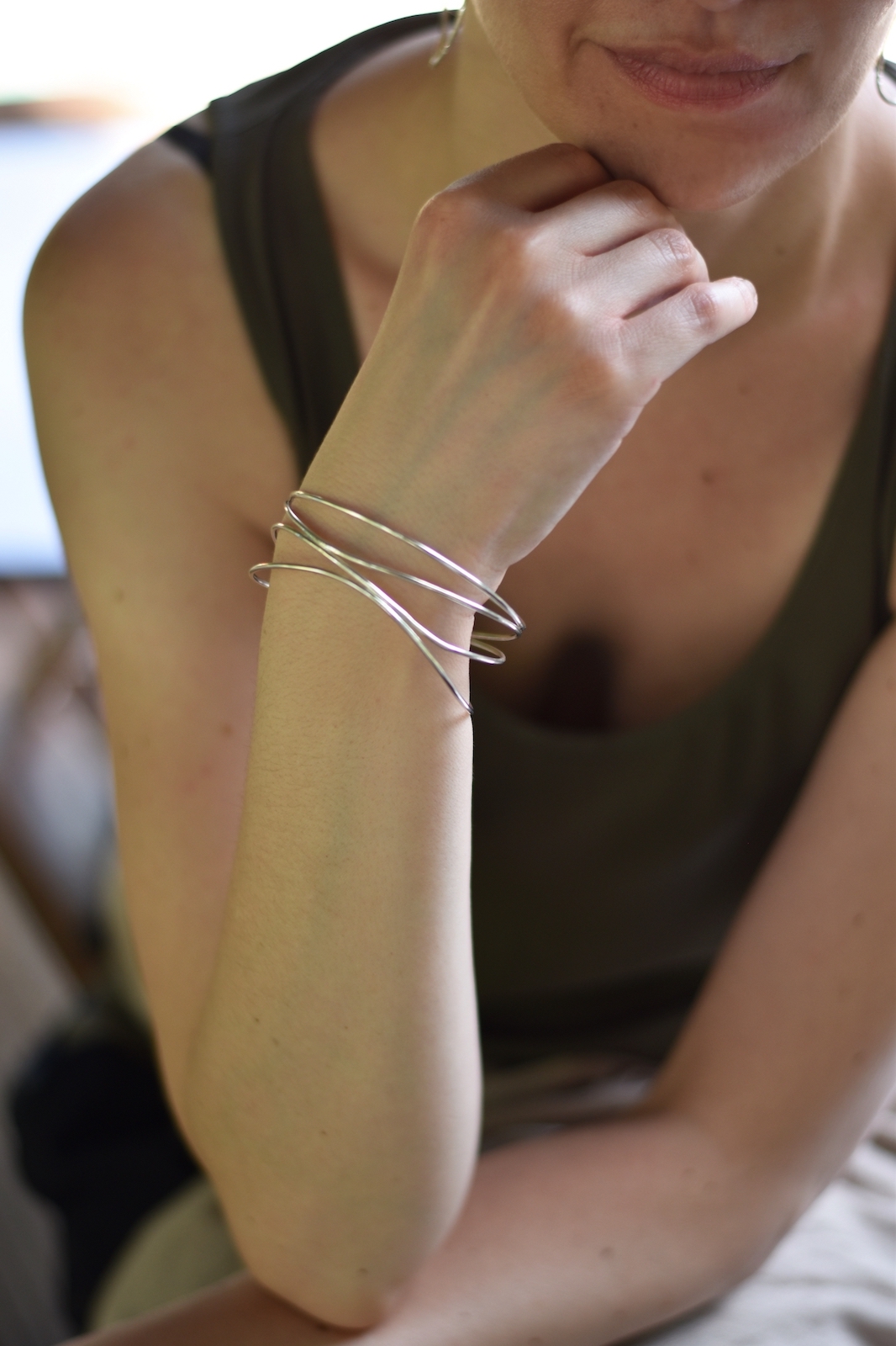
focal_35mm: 75
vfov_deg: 27.0
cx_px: 448
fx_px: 2801
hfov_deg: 18.2
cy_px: 673
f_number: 1.8
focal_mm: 50
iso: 100
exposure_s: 1/320
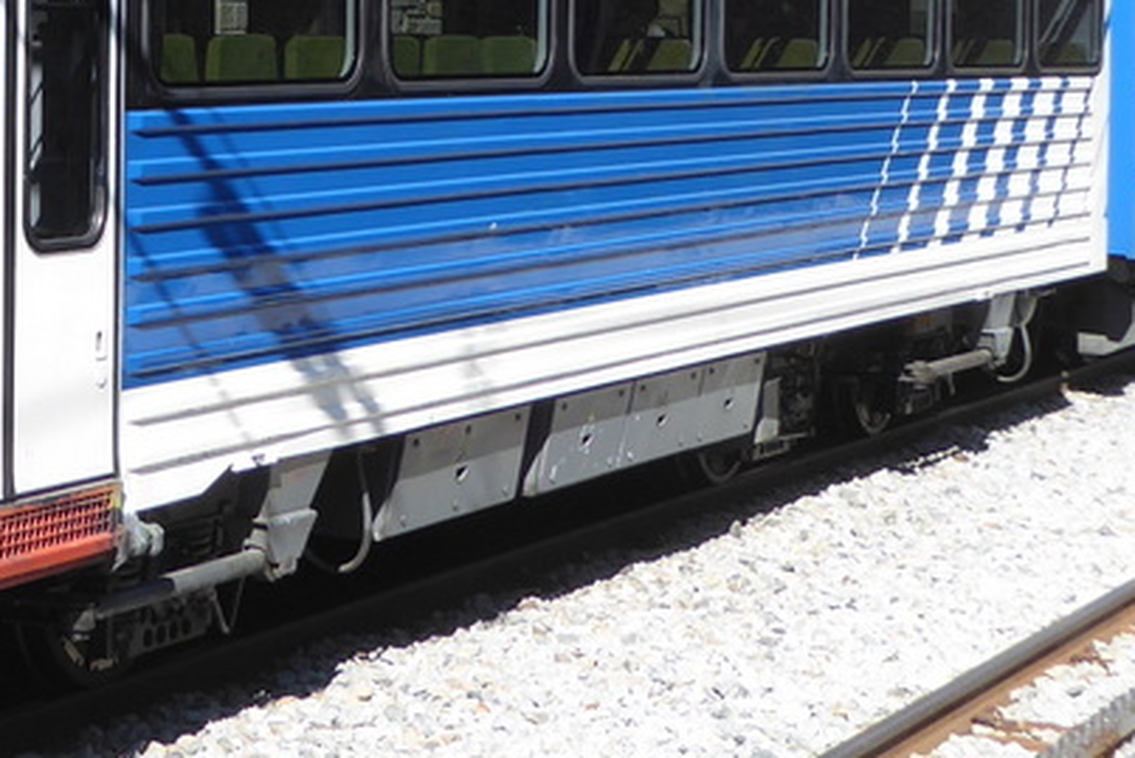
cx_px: -3
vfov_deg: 13.7
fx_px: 3122
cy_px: 87
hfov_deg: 20.0
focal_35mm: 99
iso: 80
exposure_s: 1/400
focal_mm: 5.4
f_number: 3.5
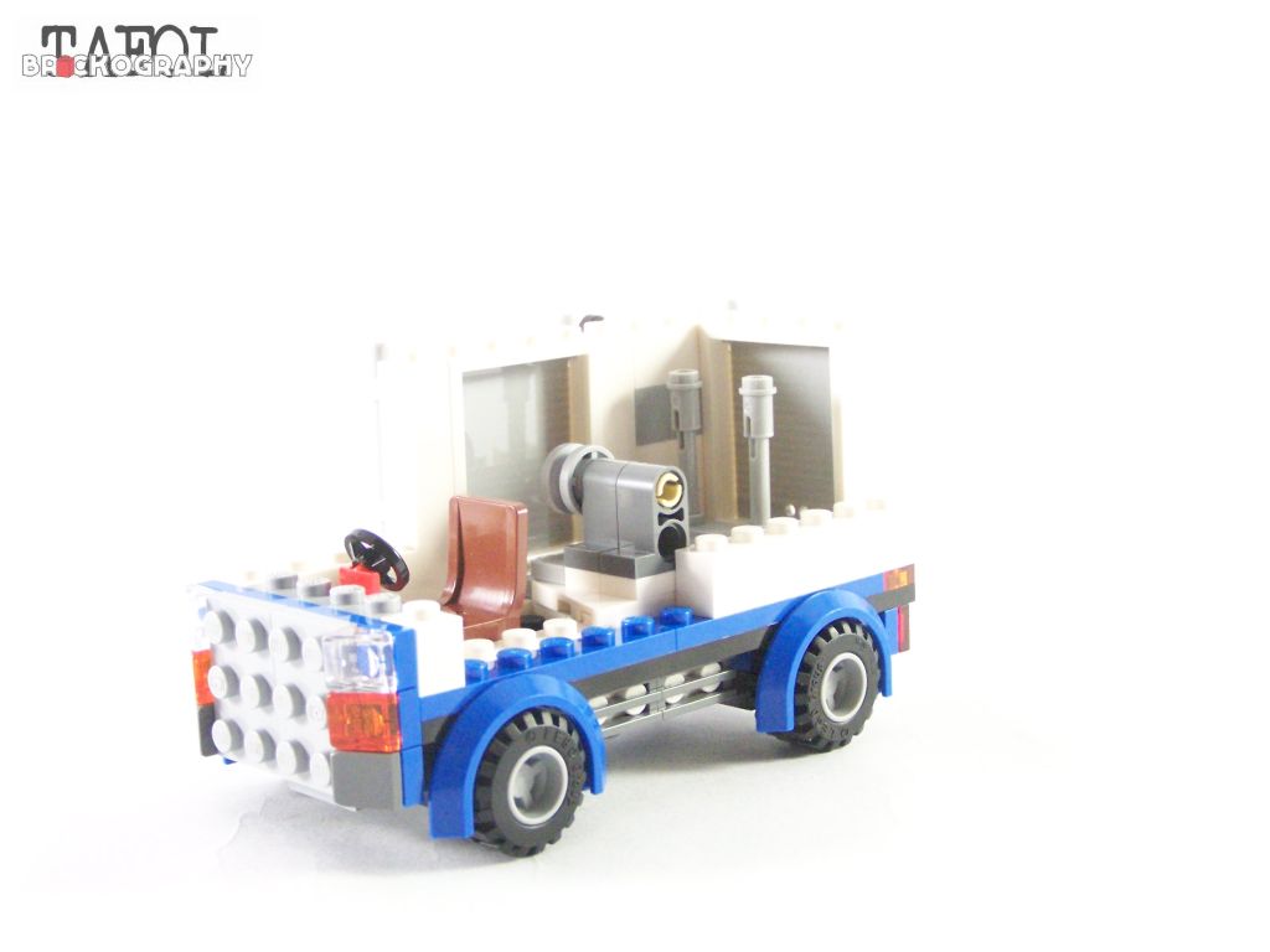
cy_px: 476
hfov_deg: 32.7
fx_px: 2165
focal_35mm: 59
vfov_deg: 24.8
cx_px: 635
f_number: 3.1
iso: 400
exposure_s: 1/60
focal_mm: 9.8
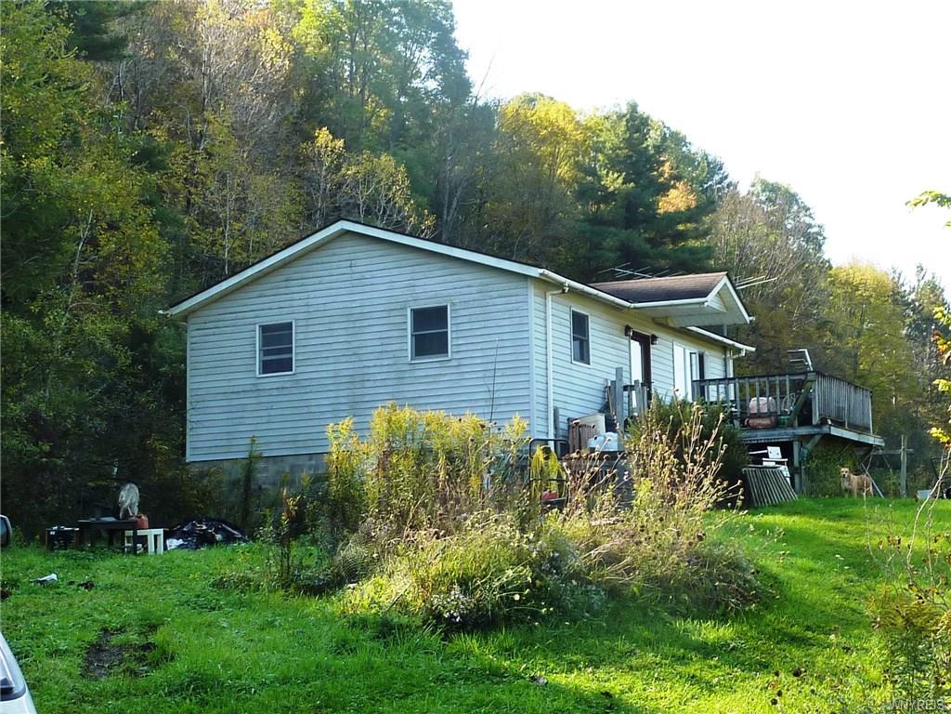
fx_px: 1841
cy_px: 357
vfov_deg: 21.9
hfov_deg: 29.0
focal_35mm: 67
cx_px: 476
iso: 125
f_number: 4
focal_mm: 6.1
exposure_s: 1/160
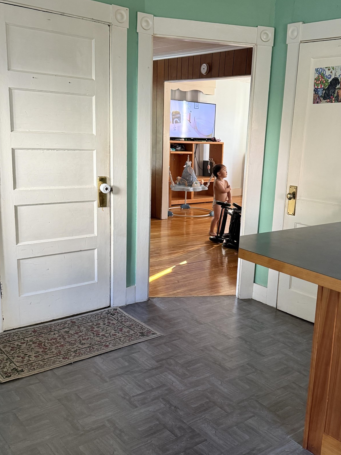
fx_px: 460
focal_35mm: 35
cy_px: 241
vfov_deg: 52.6
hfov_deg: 40.3
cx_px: 219
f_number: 1.78
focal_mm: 6.76
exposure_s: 1/60
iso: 400
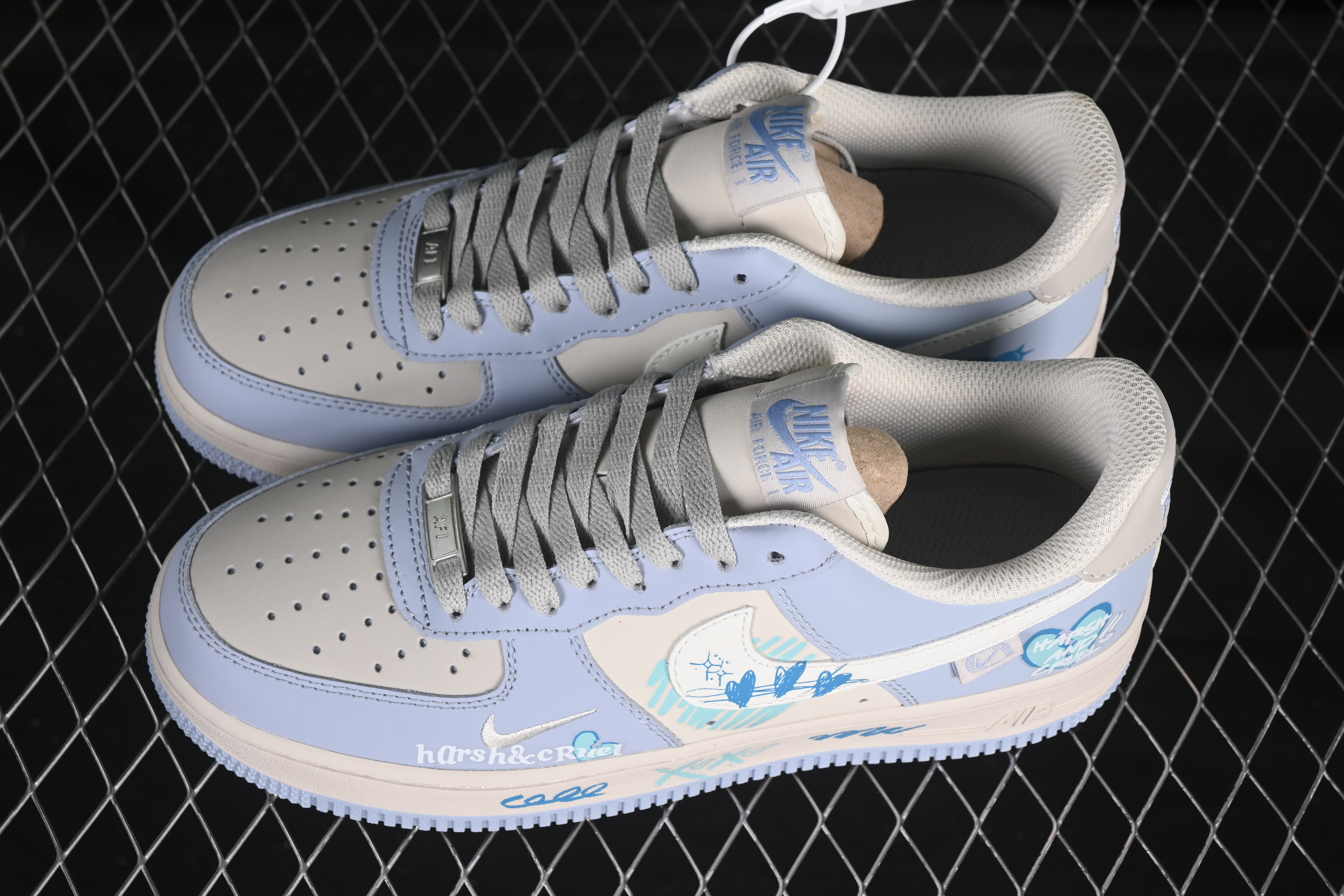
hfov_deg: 27.0
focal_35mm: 75
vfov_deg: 18.2
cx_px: 672
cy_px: 448
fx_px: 2800
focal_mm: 50
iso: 160
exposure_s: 1/80
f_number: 7.1
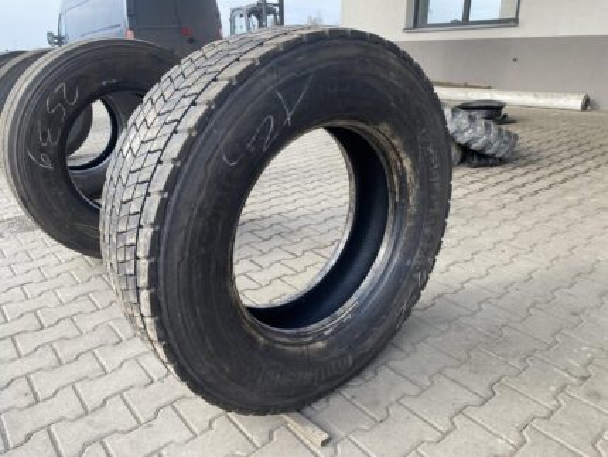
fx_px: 457
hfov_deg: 67.3
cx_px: 304
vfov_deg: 53.1
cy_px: 228
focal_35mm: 26
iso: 32
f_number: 1.8
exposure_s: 1/182
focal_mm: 4.25
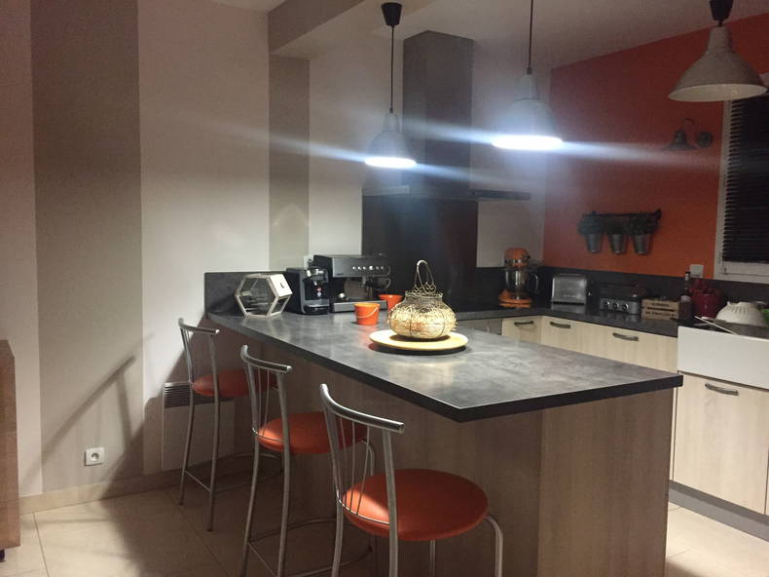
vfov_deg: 48.2
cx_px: 384
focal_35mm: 29
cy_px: 288
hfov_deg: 61.7
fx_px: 644
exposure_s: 1/17
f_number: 2.2
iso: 400
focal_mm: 4.15
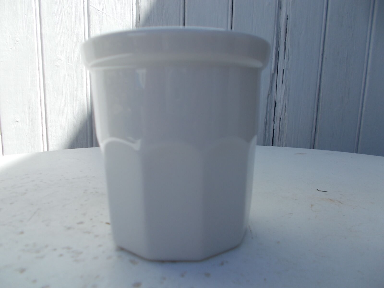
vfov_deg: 53.1
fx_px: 288
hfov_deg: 67.3
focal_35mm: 26
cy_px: 144
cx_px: 192
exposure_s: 1/125
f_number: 8
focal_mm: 4.6
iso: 80
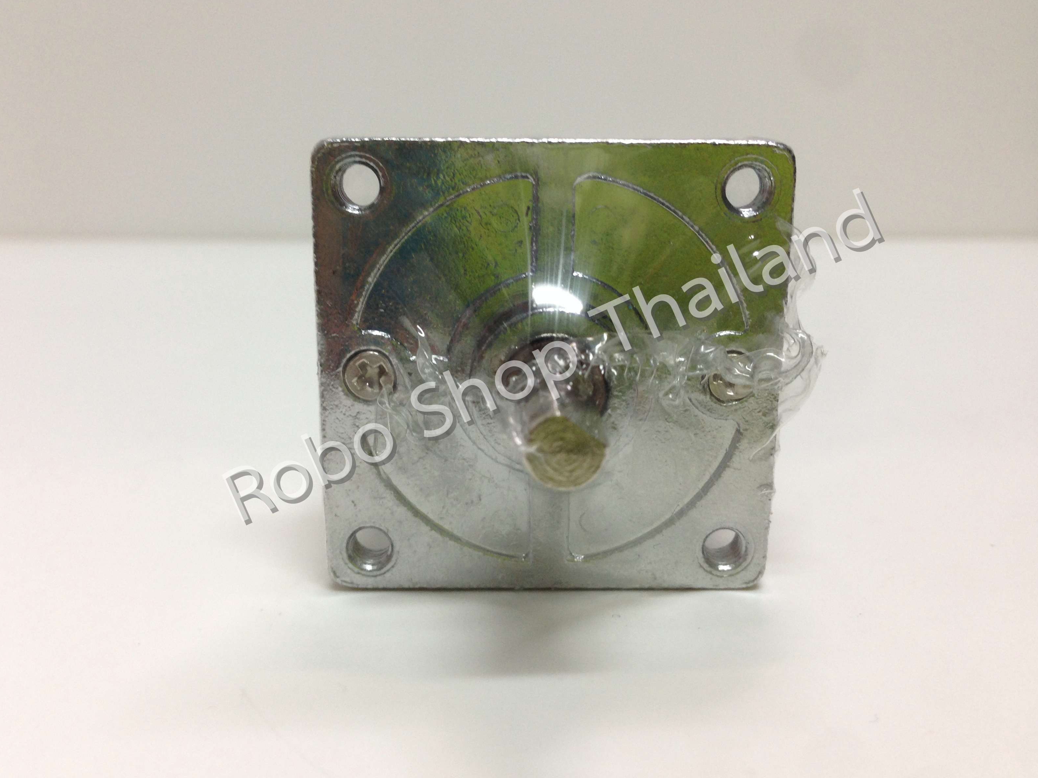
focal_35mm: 34
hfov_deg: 54.0
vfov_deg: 41.8
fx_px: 1020
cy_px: 393
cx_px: 512
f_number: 2.4
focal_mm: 4.12
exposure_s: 1/20
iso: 64
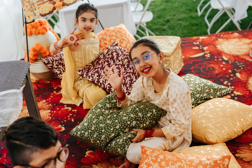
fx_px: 350
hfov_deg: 39.6
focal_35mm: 50
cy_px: 84
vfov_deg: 27.0
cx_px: 126
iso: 640
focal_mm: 50
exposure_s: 1/320
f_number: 3.2
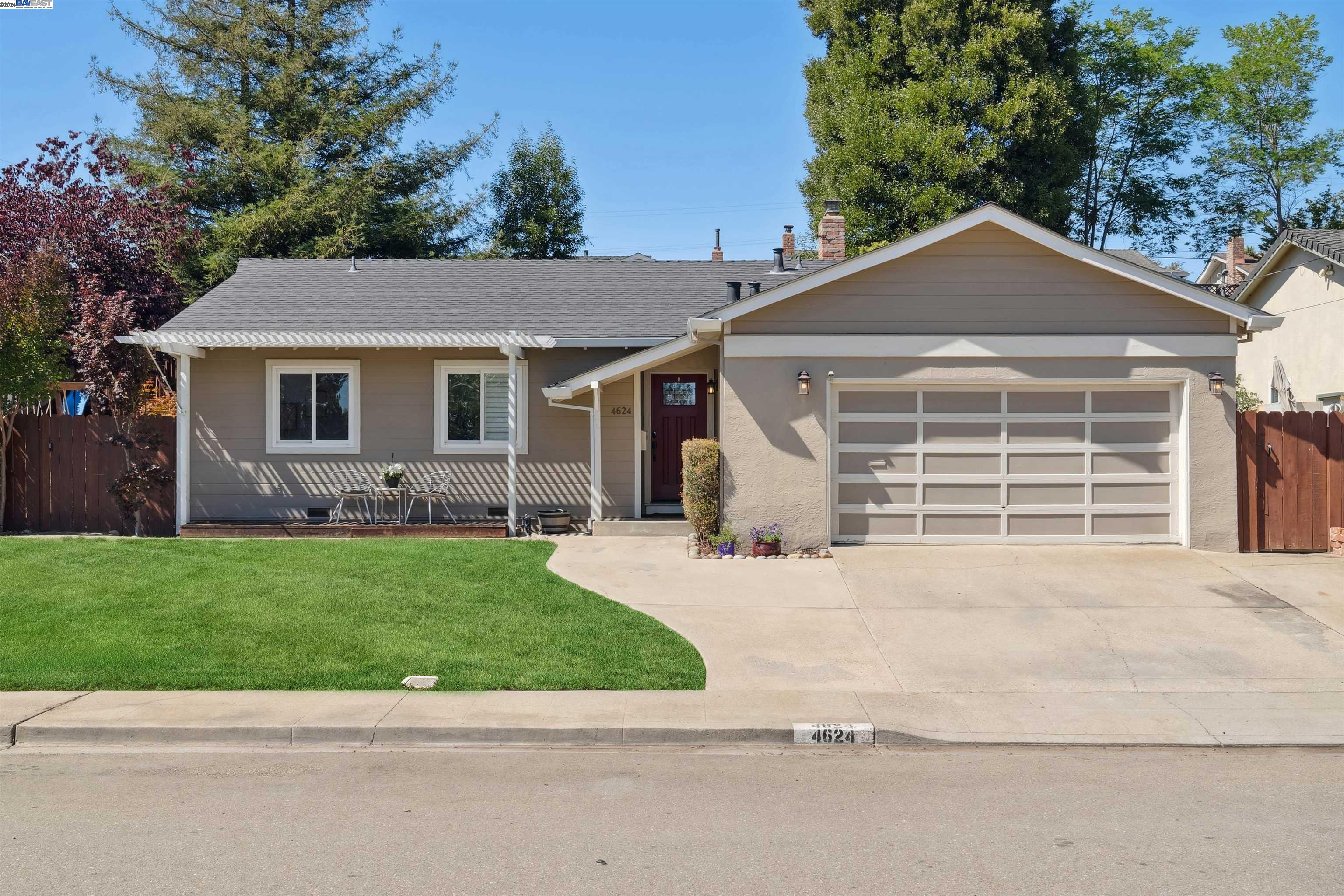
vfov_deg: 37.9
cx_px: 672
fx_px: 1307
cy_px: 448
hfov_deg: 54.4
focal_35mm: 35
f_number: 13
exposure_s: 1/50
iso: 100
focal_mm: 35
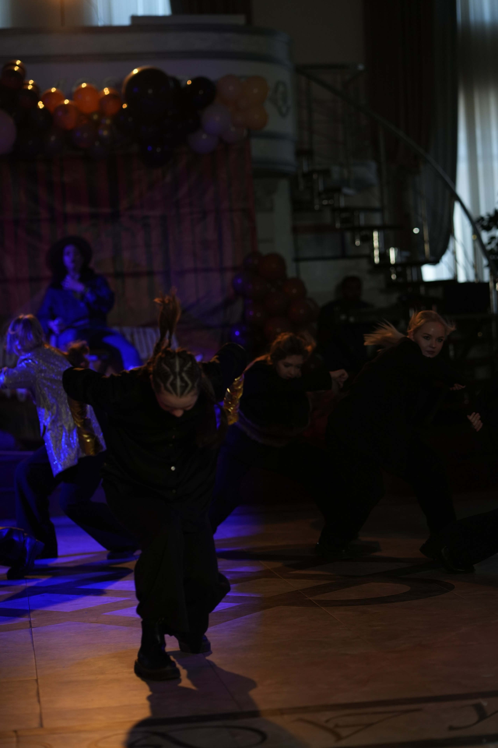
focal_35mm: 85
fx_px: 1764
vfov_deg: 23.9
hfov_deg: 16.1
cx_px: 249
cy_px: 374
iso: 800
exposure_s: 1/400
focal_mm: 85
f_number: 2.2
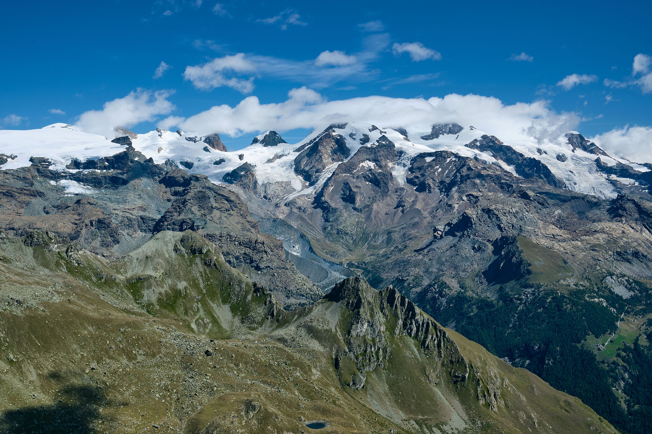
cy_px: 237
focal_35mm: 41
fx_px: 742
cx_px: 280
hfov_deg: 47.3
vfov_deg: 32.6
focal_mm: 23
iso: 200
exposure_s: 1/640
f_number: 9
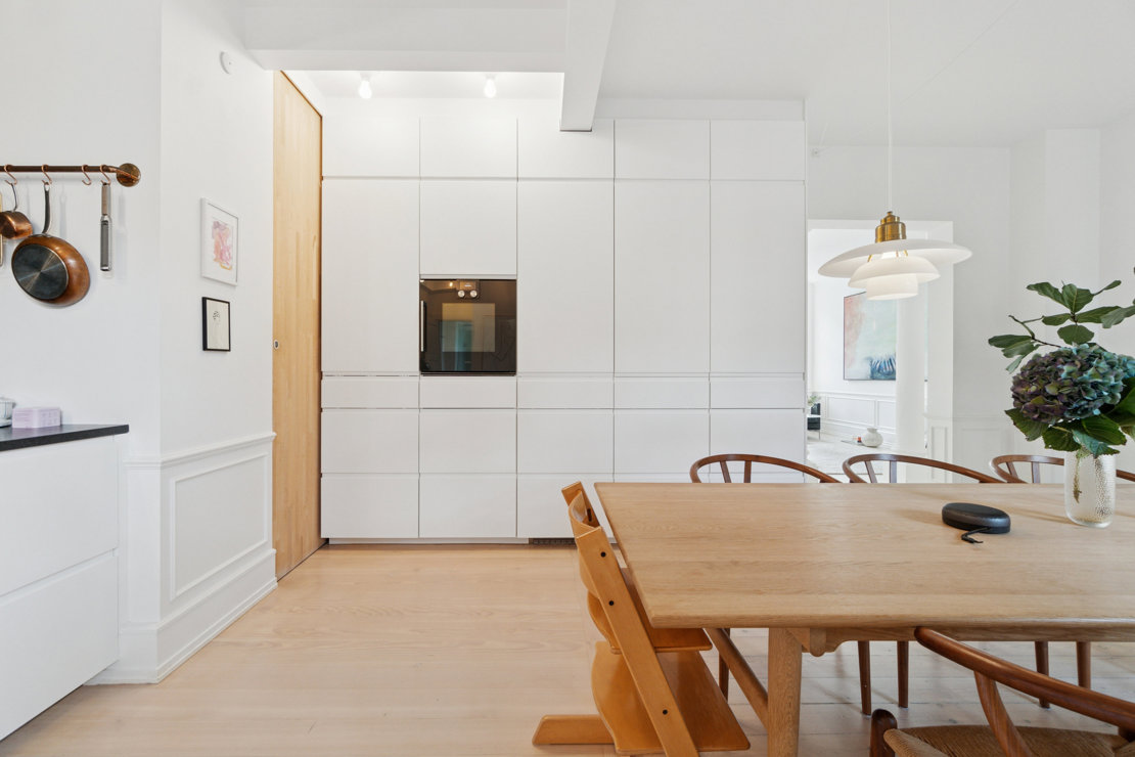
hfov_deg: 100.4
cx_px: 568
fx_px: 473
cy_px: 378
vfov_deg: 77.3
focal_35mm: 15
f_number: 8
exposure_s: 1/25
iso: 500
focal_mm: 10
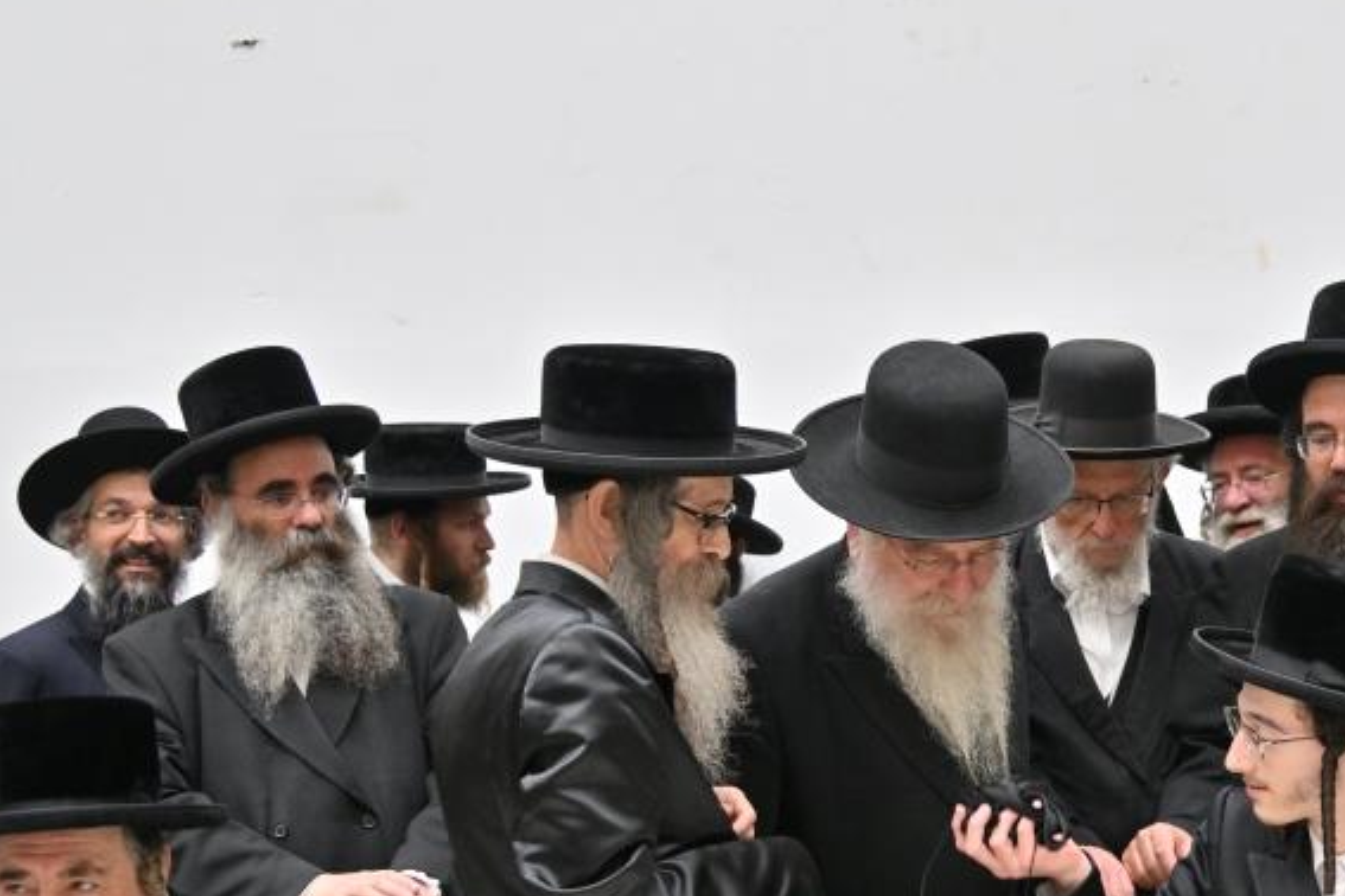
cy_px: 665
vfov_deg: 24.0
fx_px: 2092
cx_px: 1018
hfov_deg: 34.8
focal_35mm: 56
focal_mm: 31
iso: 1000
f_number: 4
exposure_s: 1/200
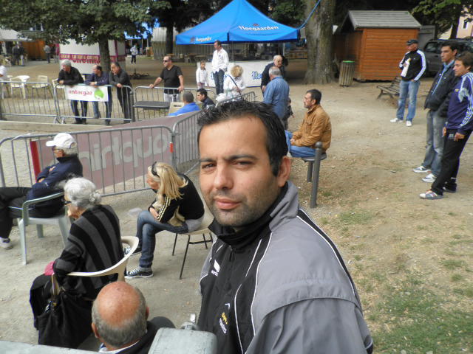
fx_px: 369
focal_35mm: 27
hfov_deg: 65.3
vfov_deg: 51.4
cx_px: 236
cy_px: 177
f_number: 3.2
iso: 64
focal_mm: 4.9
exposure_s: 1/160
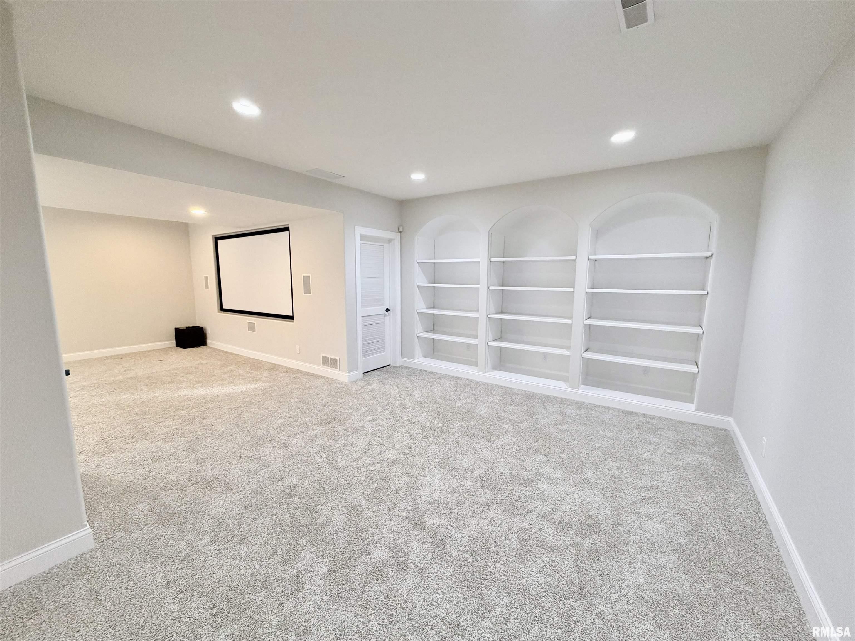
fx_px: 346
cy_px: 320
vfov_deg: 85.7
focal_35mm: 14
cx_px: 428
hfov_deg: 102.1
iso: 320
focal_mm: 2.22
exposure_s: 1/60
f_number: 2.2
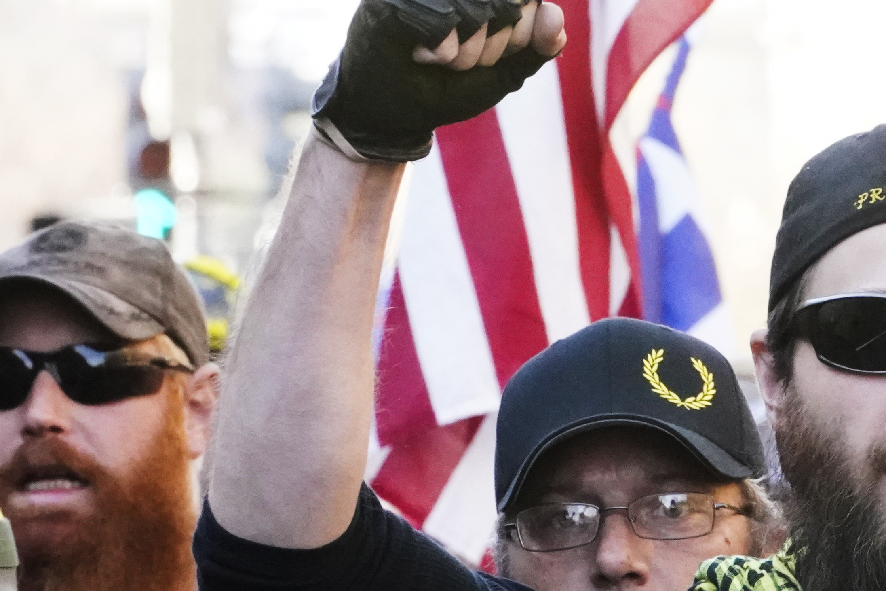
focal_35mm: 843
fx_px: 20744
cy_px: 489
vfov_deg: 1.6
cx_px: 909
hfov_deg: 2.4
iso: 12800
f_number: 20
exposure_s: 1/400
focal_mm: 308
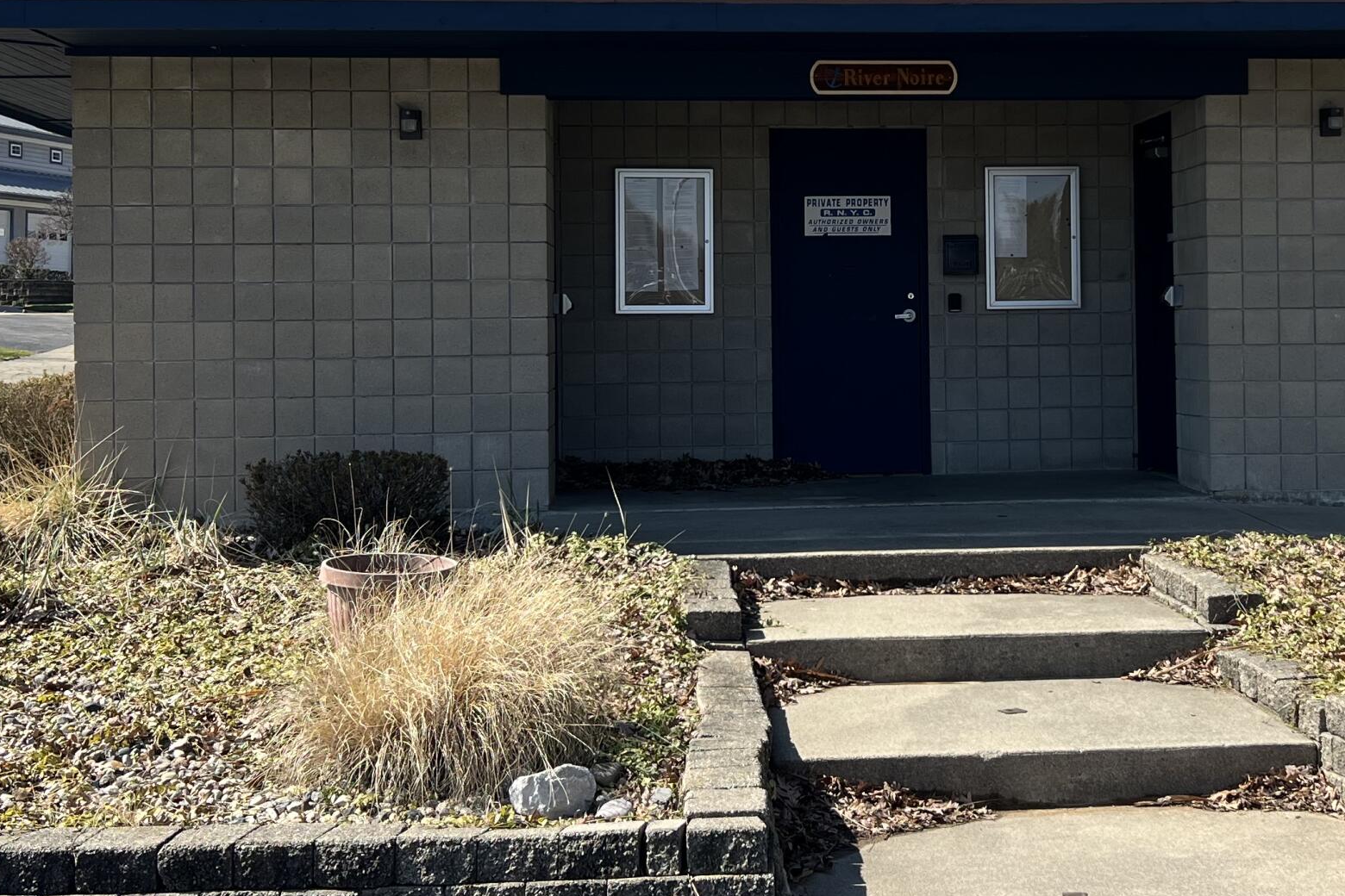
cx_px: 845
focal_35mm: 52
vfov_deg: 25.8
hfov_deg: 37.9
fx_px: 1943
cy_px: 289
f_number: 1.5
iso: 50
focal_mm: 5.7
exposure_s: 1/2632
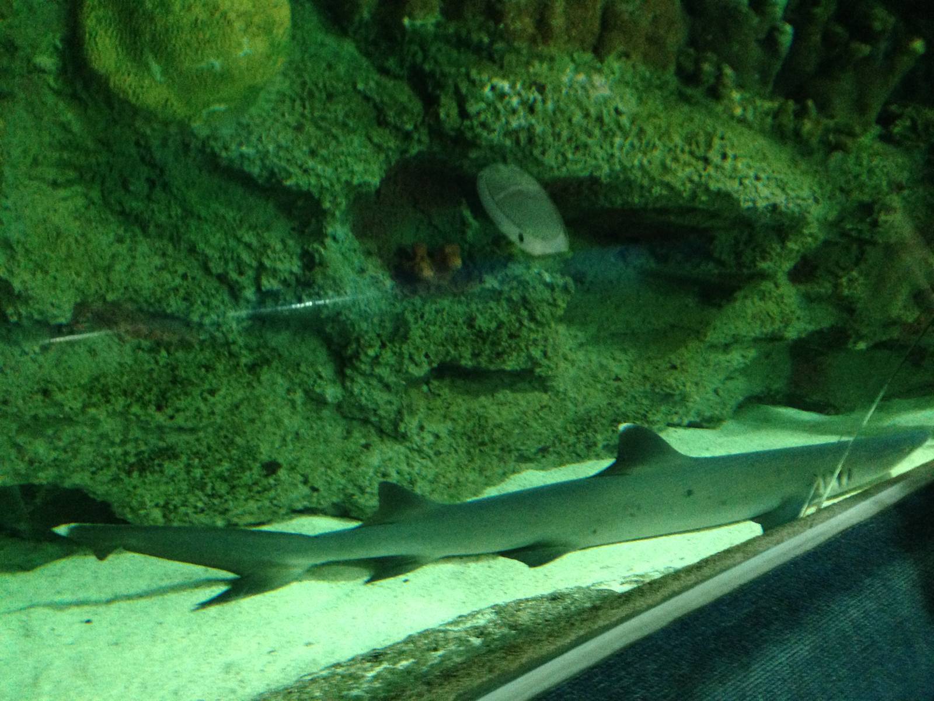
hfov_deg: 55.4
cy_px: 350
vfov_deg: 42.9
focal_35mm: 33
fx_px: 890
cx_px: 467
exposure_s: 1/20
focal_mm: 4.12
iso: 400
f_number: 2.4
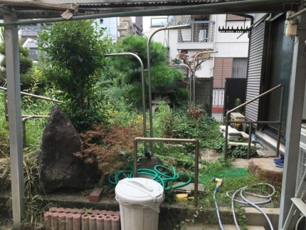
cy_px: 115
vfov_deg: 48.3
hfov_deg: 61.6
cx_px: 153
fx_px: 256
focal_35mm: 29
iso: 25
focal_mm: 4.15
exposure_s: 1/503
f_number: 2.2
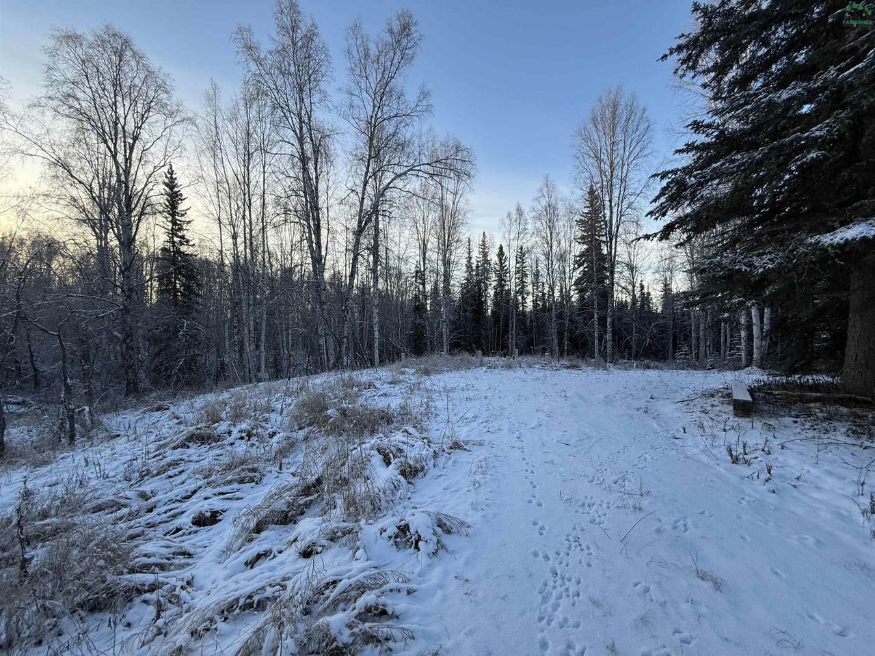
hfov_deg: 102.1
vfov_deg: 85.7
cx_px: 438
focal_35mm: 14
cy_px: 328
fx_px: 354
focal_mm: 2.22
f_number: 2.2
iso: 50
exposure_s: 1/271
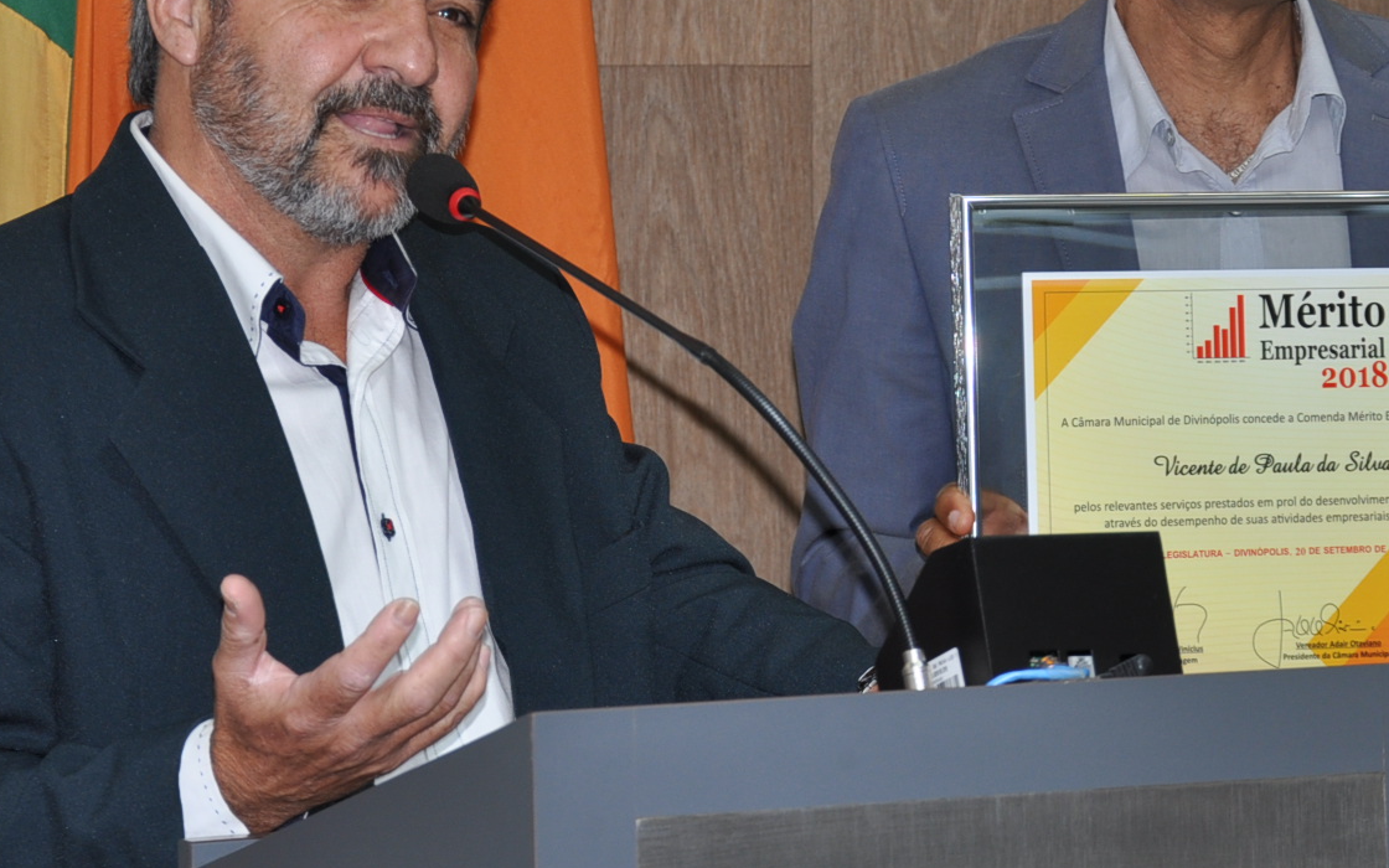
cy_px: 239
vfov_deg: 8.6
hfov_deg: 13.8
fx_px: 5754
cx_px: 737
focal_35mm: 152
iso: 200
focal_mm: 52
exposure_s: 1/60
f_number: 5
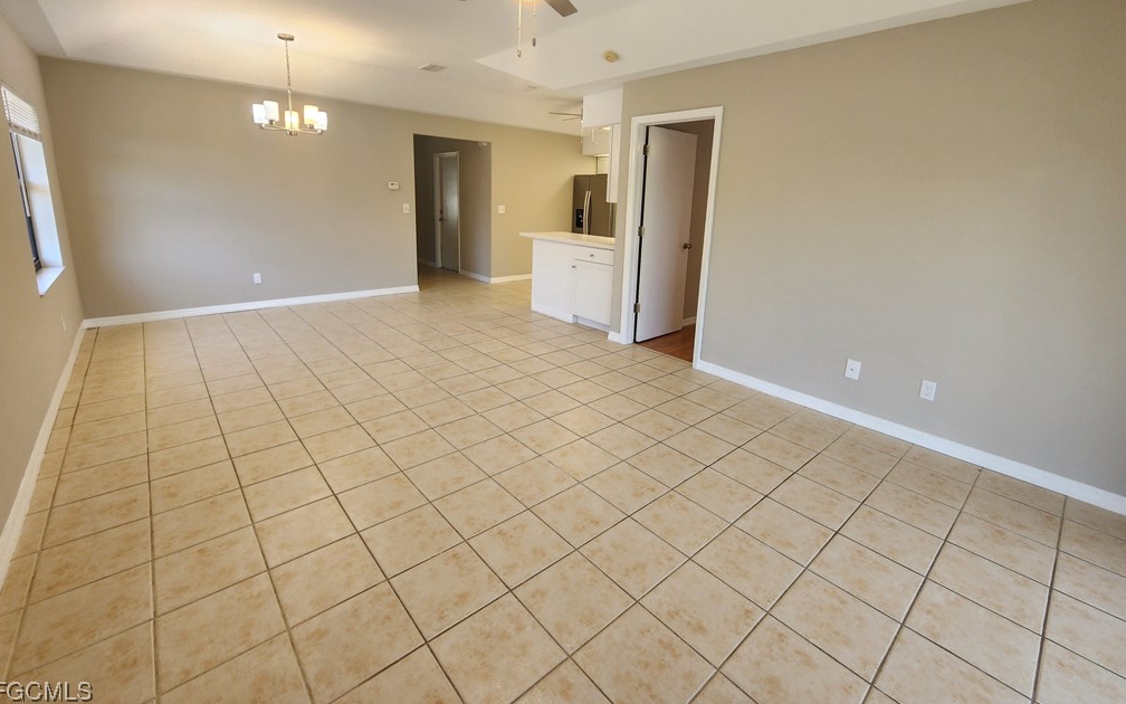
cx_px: 557
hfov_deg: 105.3
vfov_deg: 77.9
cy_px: 287
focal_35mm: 14
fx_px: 430
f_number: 2.2
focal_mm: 2.2
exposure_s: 1/60
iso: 160
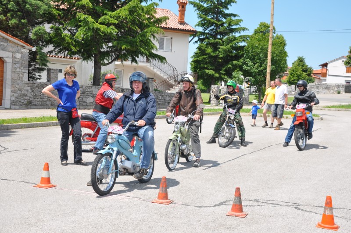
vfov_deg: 23.7
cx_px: 176
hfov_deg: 35.1
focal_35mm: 57
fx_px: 555
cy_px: 116
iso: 200
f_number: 9
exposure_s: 1/320
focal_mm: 38
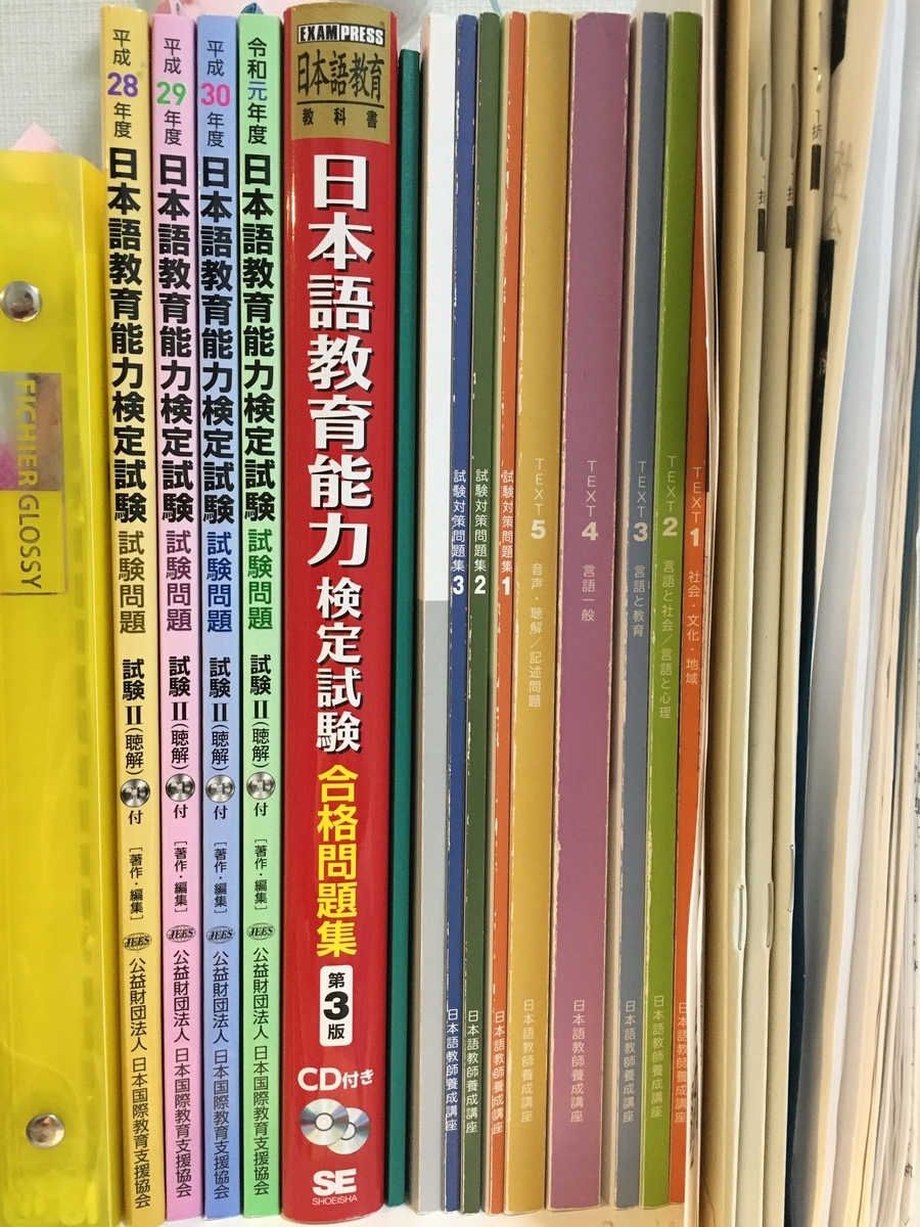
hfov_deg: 48.2
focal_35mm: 29
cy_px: 614
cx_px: 460
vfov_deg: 61.7
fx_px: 1028
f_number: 2.2
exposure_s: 1/30
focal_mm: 4.15
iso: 200
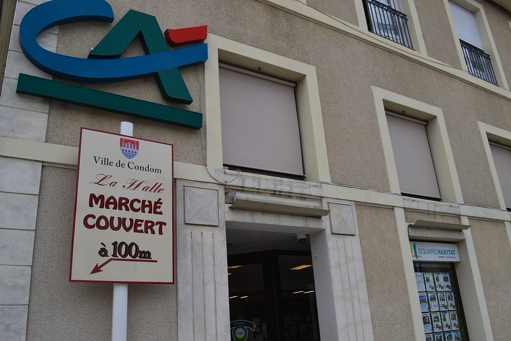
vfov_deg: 43.6
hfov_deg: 61.9
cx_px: 256
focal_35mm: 30
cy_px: 170
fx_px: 426
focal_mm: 20
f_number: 10
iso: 400
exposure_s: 1/200
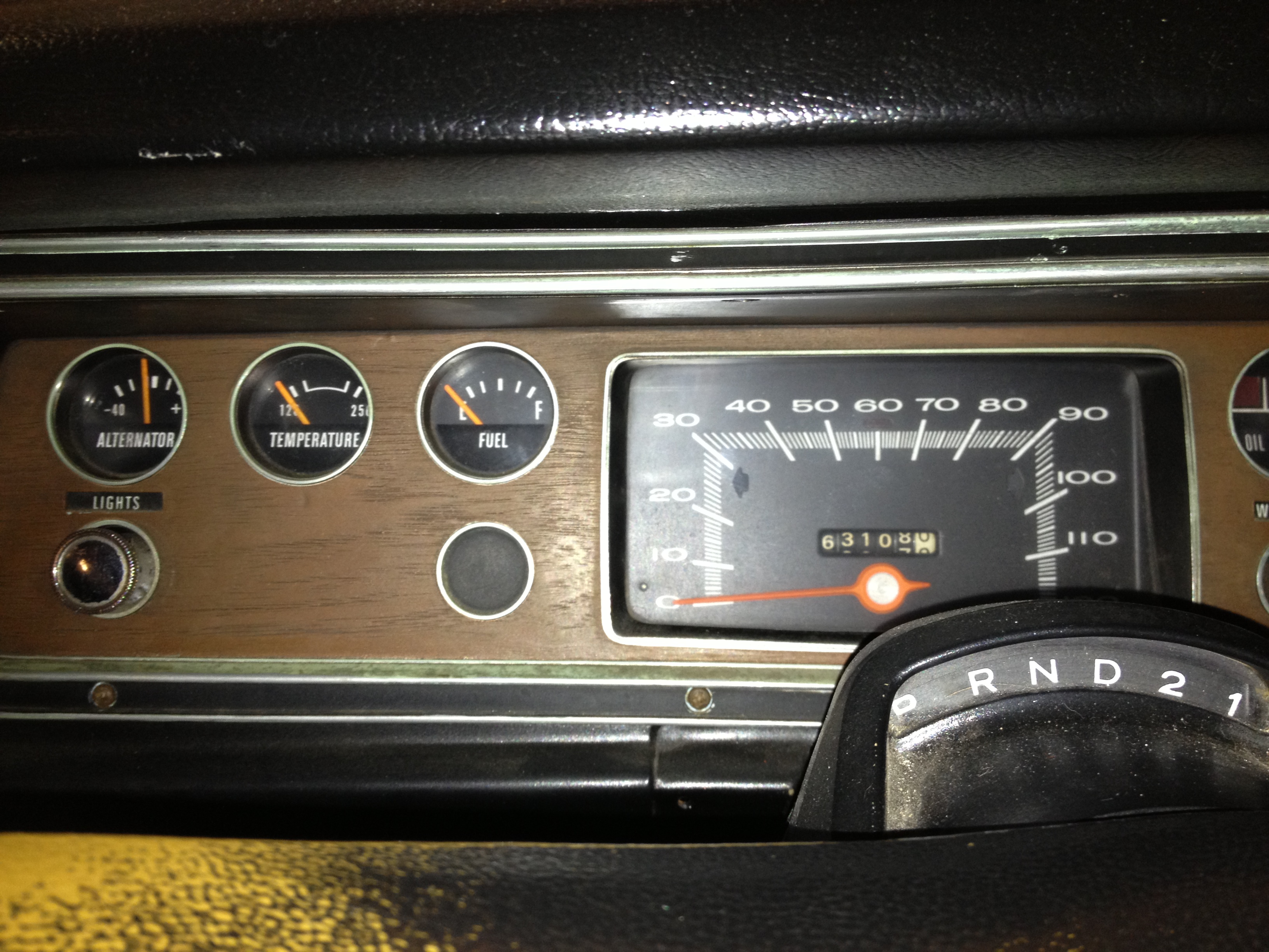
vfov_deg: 40.7
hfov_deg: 52.6
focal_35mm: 35
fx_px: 1283
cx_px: 634
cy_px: 476
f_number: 2.4
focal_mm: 4.28
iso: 100
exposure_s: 1/16
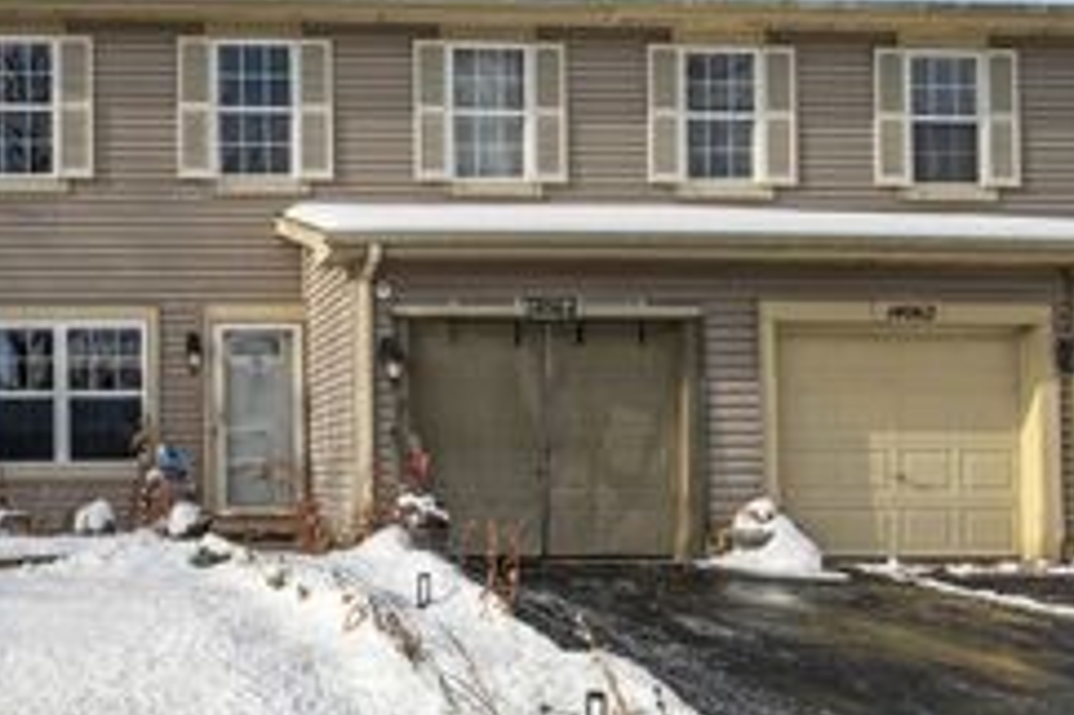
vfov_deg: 42.2
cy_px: 406
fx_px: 924
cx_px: 133
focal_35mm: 31
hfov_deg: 53.7
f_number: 8
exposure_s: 1/1600
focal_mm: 10
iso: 400
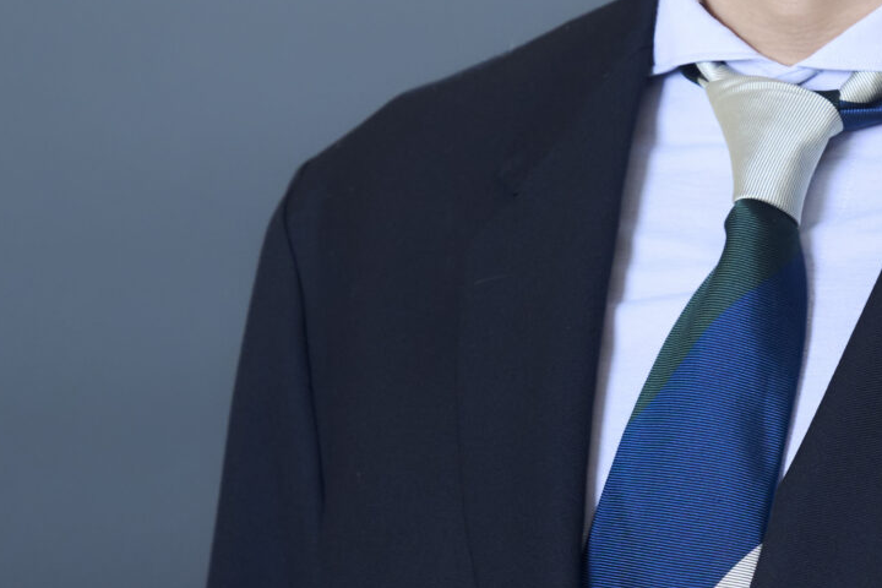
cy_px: -68
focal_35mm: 249
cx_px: 788
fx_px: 6100
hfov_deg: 8.2
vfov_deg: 5.5
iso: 500
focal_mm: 70
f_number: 5.6
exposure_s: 1/125
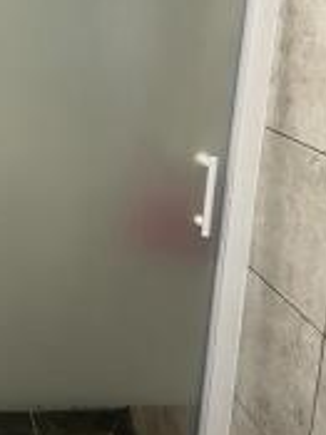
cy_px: 173
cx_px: -2
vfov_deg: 29.8
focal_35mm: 65
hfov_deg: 21.7
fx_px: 817
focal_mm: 5.7
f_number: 1.5
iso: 100
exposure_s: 1/50
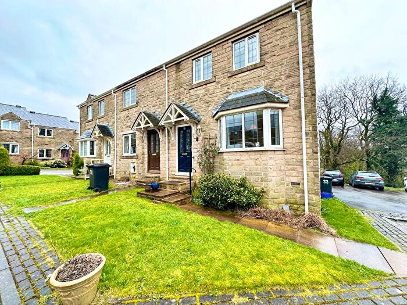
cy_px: 152
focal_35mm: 14
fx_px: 165
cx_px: 204
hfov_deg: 102.1
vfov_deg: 85.7
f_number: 2.2
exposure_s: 1/201
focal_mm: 2.22
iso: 40
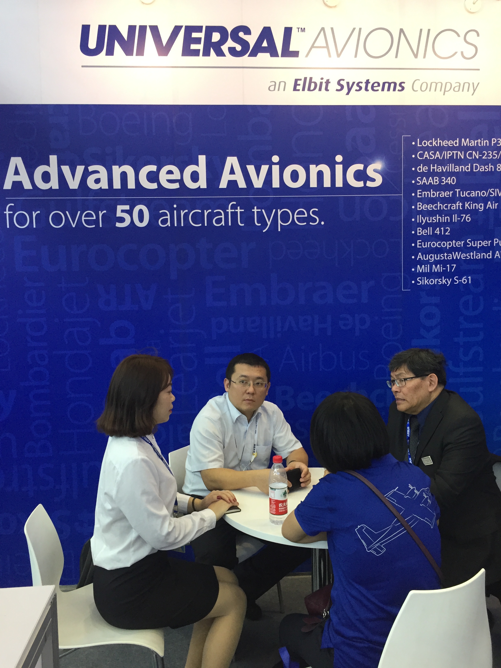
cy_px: 334
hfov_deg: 48.2
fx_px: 560
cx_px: 250
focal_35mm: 29
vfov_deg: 61.7
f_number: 2.2
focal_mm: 4.15
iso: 64
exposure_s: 1/33
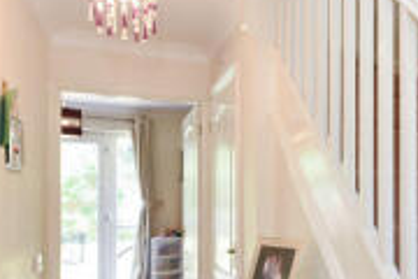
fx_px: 430
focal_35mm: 37
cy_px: 185
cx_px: 388
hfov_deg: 46.1
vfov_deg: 35.6
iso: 320
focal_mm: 14
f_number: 8
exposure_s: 1/15
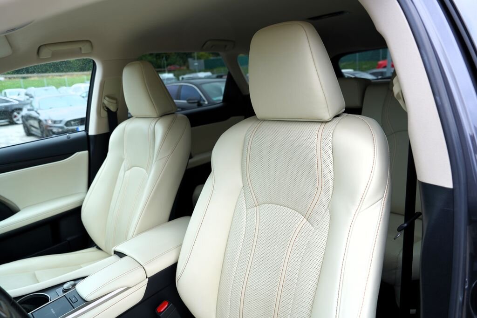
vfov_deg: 53.1
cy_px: 159
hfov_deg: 73.7
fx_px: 318
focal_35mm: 24
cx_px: 238
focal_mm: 24
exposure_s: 1/100
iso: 100
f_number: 5
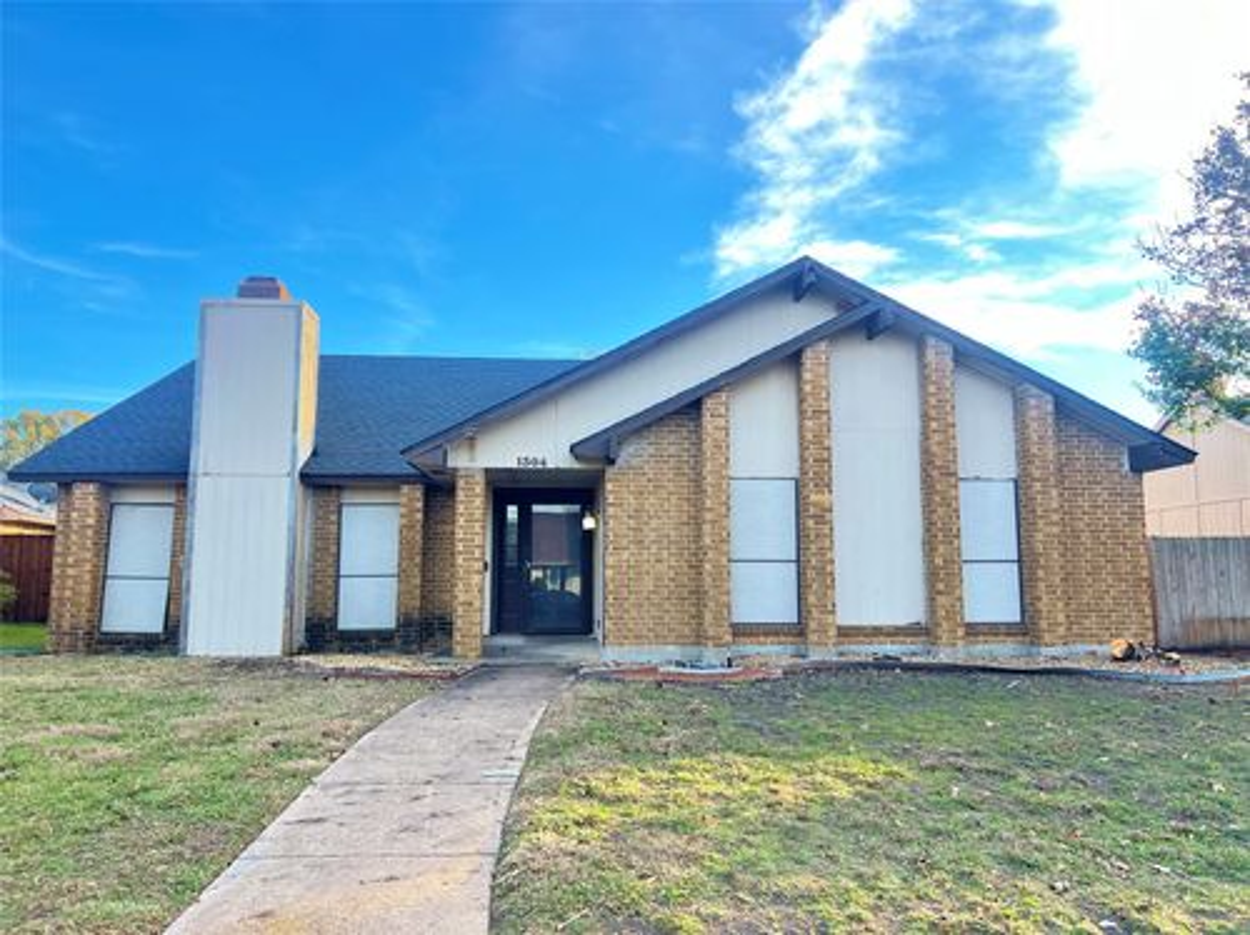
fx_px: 938
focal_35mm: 26
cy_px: 468
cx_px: 625
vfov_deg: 53.0
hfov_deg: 67.4
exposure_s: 1/379
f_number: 1.5
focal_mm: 5.7
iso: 50
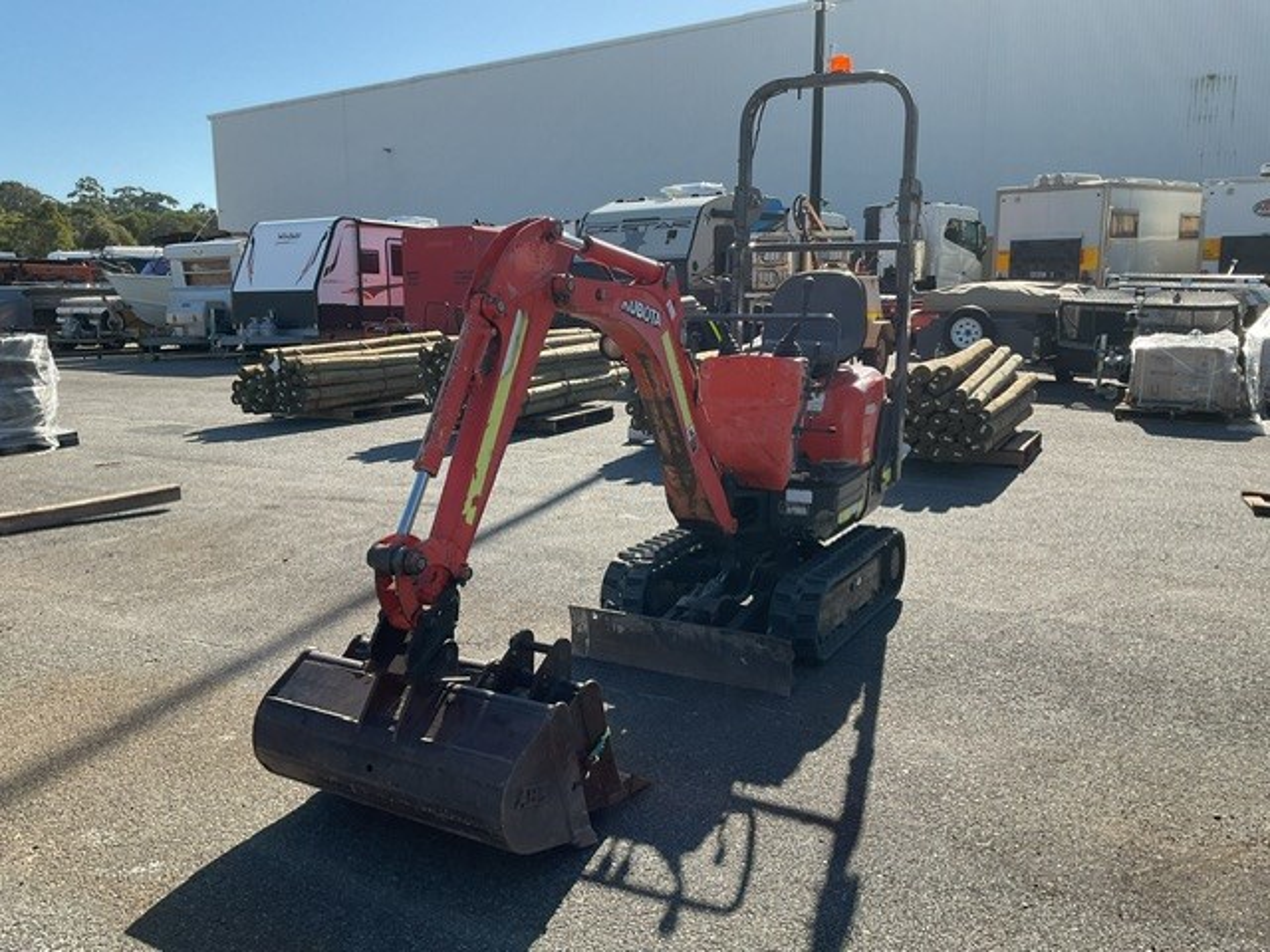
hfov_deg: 61.7
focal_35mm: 29
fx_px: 1064
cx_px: 635
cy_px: 476
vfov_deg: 48.2
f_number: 1.8
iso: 16
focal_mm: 3
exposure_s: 1/1279
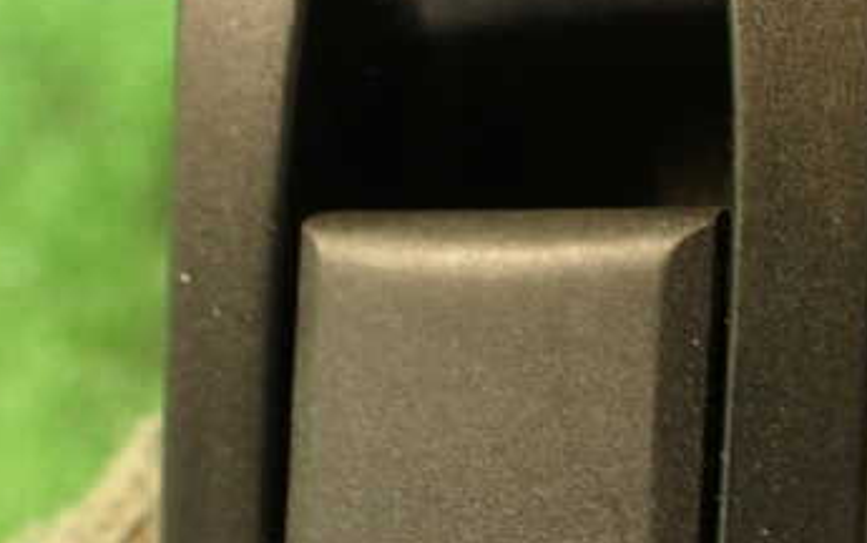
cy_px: 490
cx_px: 513
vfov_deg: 21.5
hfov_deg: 34.4
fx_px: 1395
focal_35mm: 59
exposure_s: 1/30
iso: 500
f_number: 2.4
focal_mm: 5.79
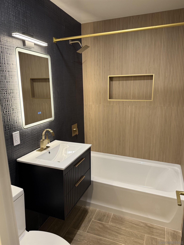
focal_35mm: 24
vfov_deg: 71.6
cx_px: 92
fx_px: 170
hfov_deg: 56.8
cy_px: 122
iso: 200
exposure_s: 1/60
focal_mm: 6.76
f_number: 1.78
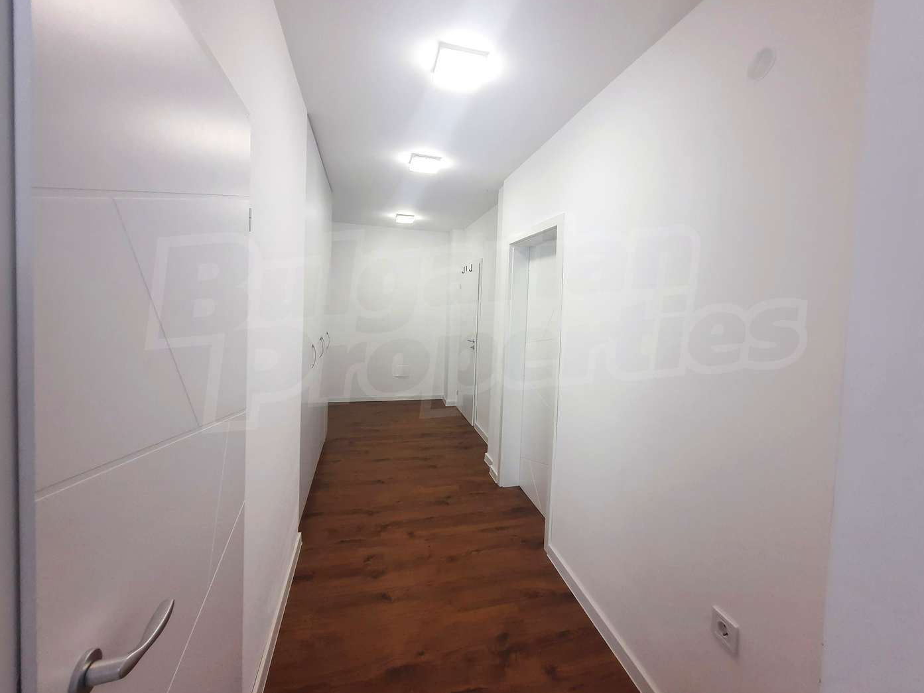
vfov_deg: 85.6
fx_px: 374
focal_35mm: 14
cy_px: 323
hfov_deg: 102.0
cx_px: 476
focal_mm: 1.74
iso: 50
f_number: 2.2
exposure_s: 1/50
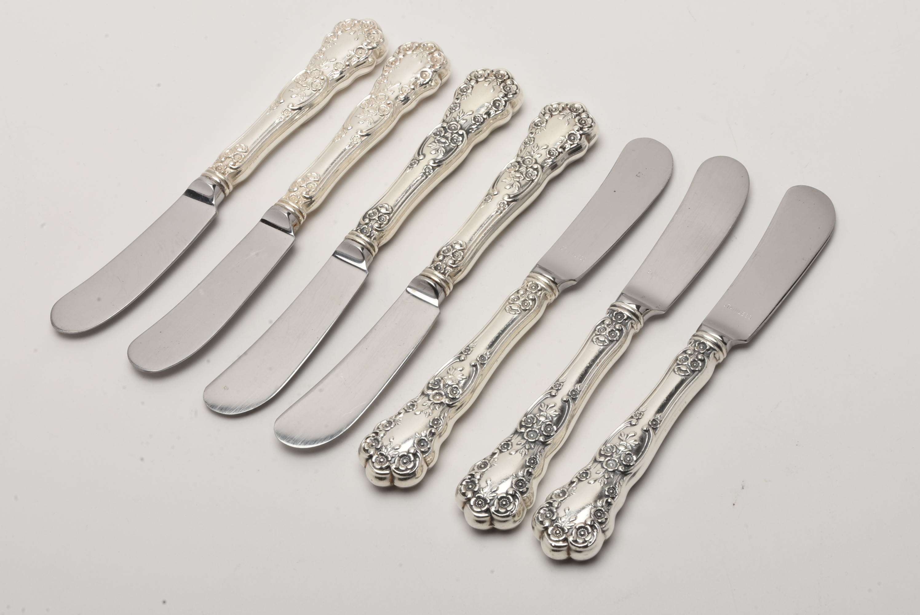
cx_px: 460
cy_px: 308
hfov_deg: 24.6
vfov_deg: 16.6
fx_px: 2110
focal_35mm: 82
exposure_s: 1/125
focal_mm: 55
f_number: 25
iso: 100
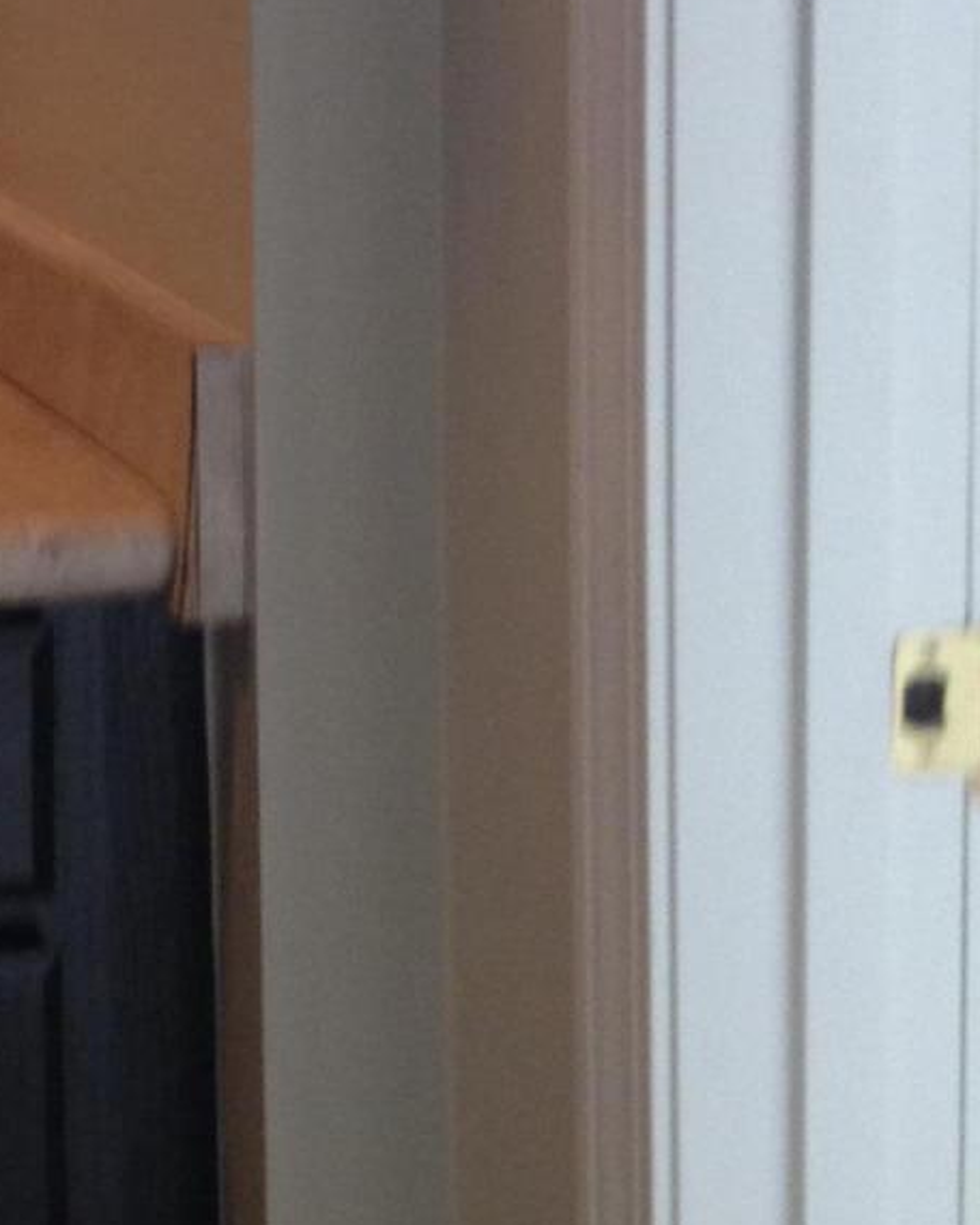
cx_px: -604
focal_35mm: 113
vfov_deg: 16.7
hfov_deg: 12.8
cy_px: 86
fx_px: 4097
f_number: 2.4
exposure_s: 1/20
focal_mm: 4.12
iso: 125
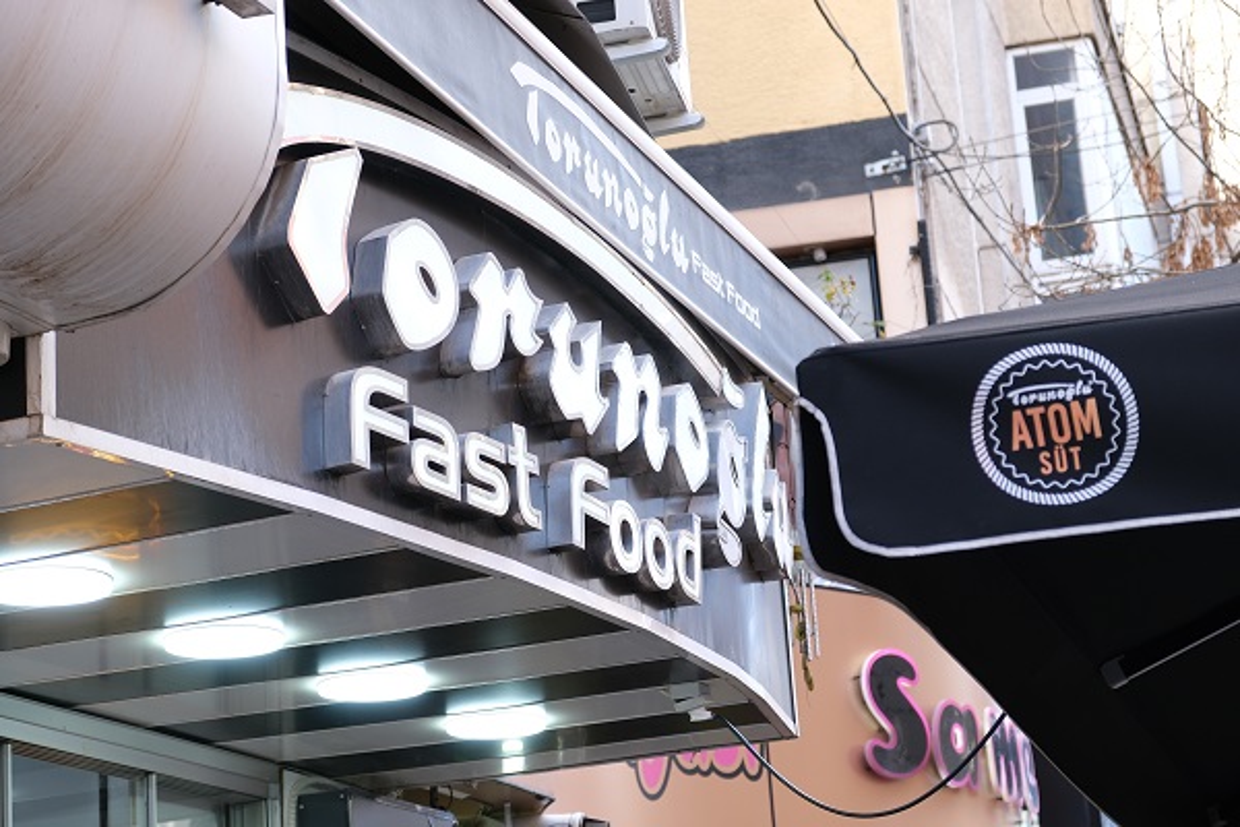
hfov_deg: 24.5
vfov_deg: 16.5
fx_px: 2859
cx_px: 620
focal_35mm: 83
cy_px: 414
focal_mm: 55
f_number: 4
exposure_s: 1/80
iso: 200
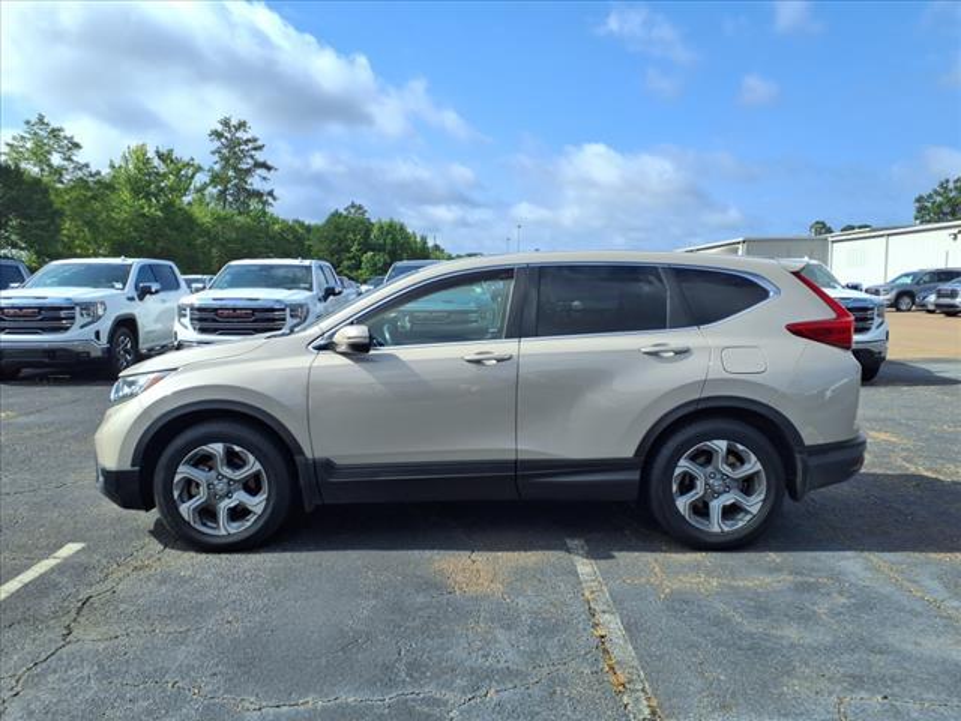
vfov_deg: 51.4
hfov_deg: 65.3
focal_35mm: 27
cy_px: 360
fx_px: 750
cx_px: 480
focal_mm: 3.58
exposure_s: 1/1667
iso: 40
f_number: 1.9
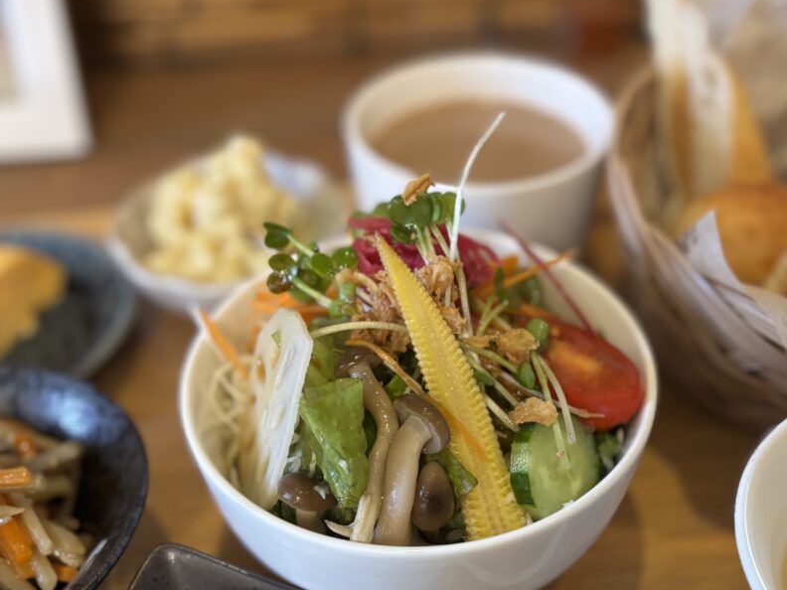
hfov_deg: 44.7
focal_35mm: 42
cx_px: 453
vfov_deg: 33.6
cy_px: 447
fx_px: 955
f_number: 1.6
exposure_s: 1/60
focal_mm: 5.96
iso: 320
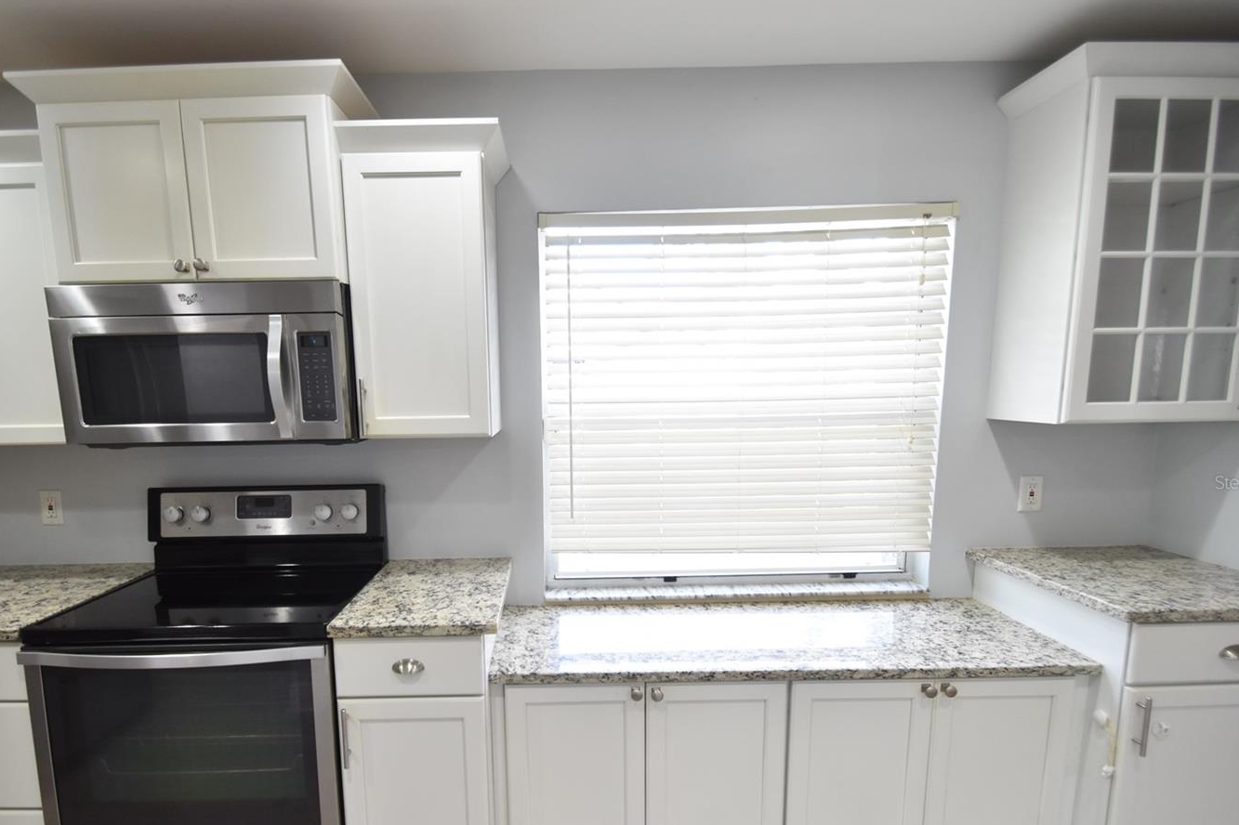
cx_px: 554
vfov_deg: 66.9
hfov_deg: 89.7
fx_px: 619
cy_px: 482
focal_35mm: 18
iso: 800
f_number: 3.5
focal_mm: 10
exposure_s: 1/60
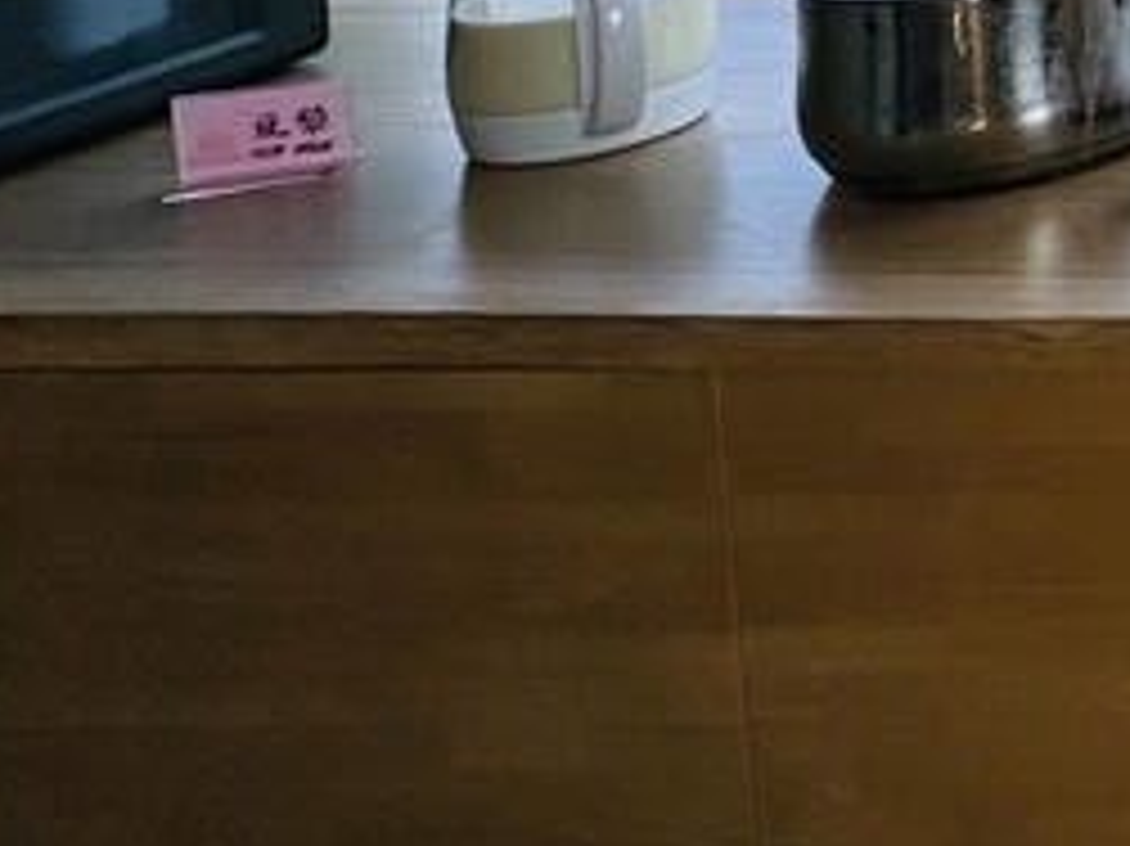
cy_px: -540
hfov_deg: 16.2
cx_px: 2575
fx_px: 2186
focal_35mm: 67
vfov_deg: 18.5
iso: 50
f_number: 2.2
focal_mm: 2.22
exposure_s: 1/1147
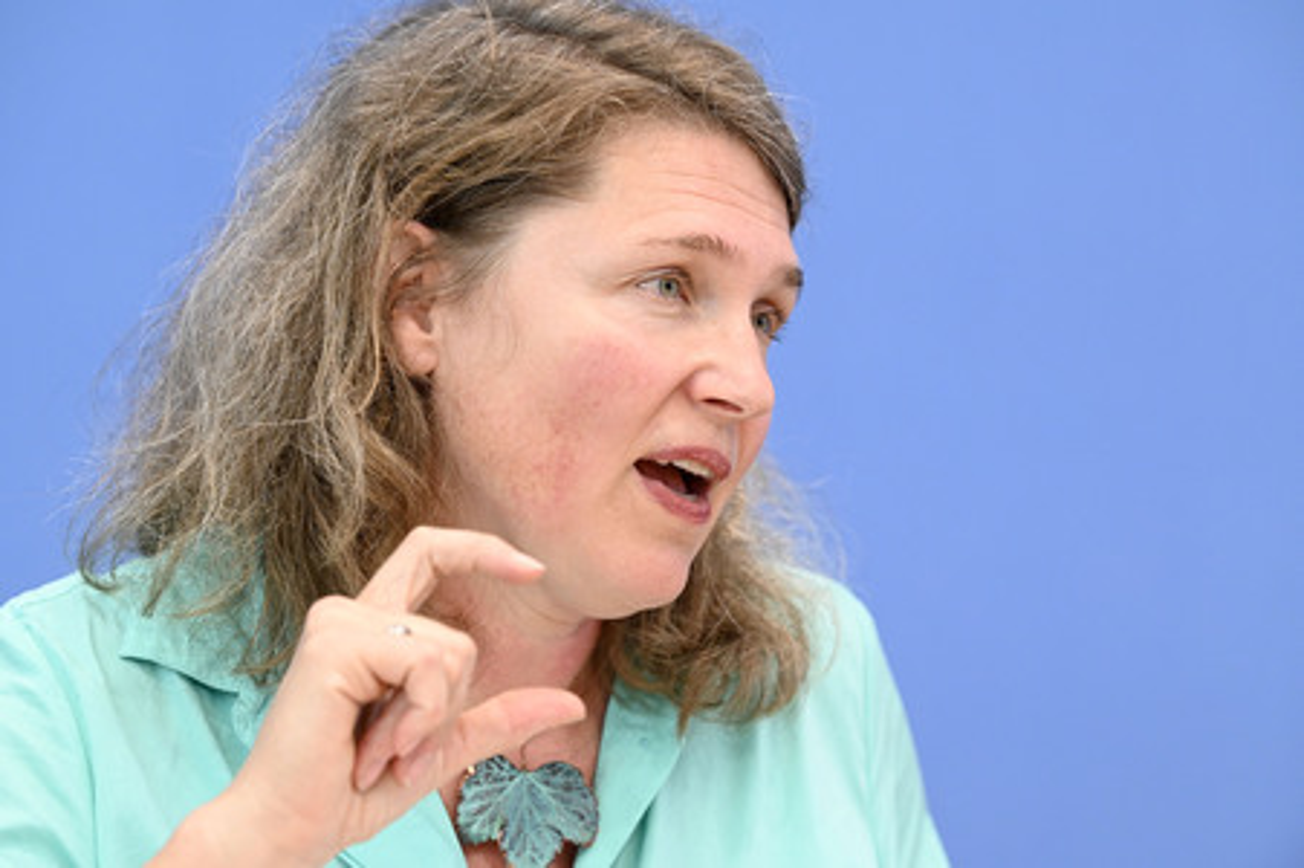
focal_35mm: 180
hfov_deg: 11.4
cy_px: 434
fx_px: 6515
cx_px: 652
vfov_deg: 7.6
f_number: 5
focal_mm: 180
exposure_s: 1/640
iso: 3200
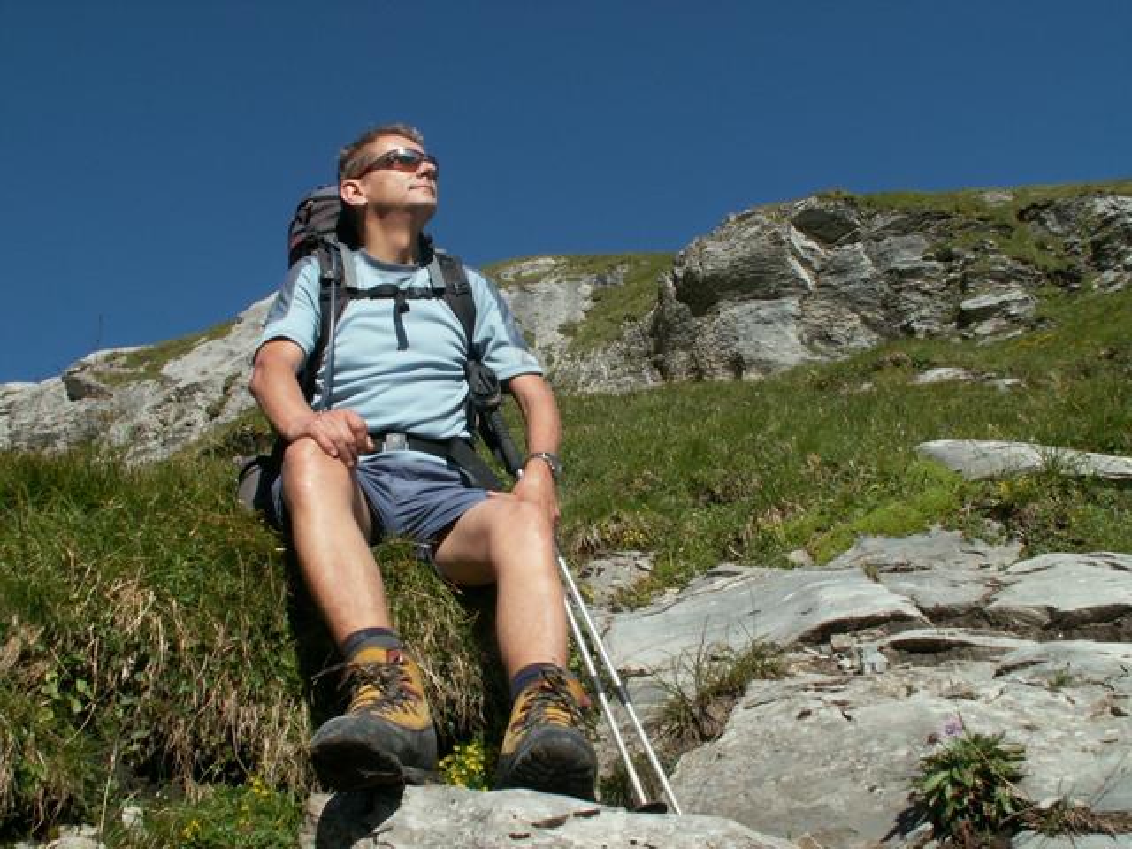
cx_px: 566
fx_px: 1145
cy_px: 424
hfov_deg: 52.6
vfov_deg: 40.7
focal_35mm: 35
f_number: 6.3
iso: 50
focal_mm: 5.86
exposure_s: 1/200
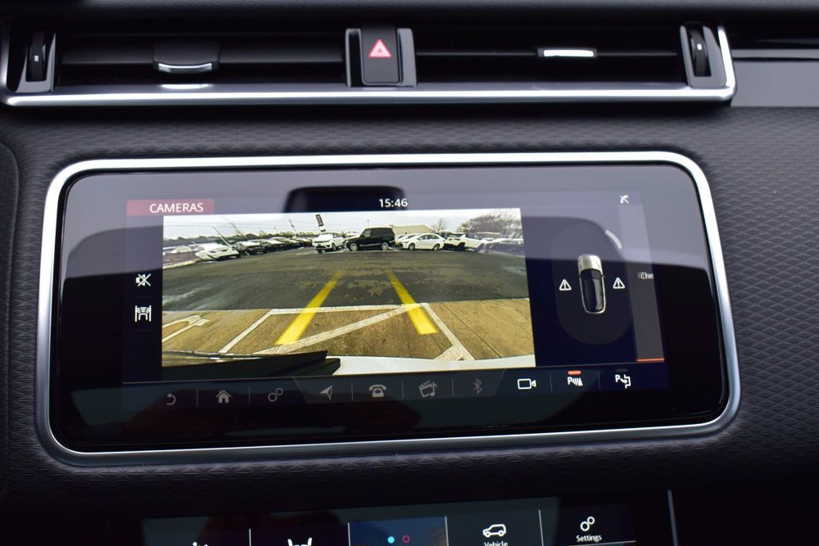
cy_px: 271
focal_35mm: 43
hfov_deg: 45.4
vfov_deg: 31.2
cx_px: 410
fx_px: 978
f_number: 7.1
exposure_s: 1/25
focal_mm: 28
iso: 400
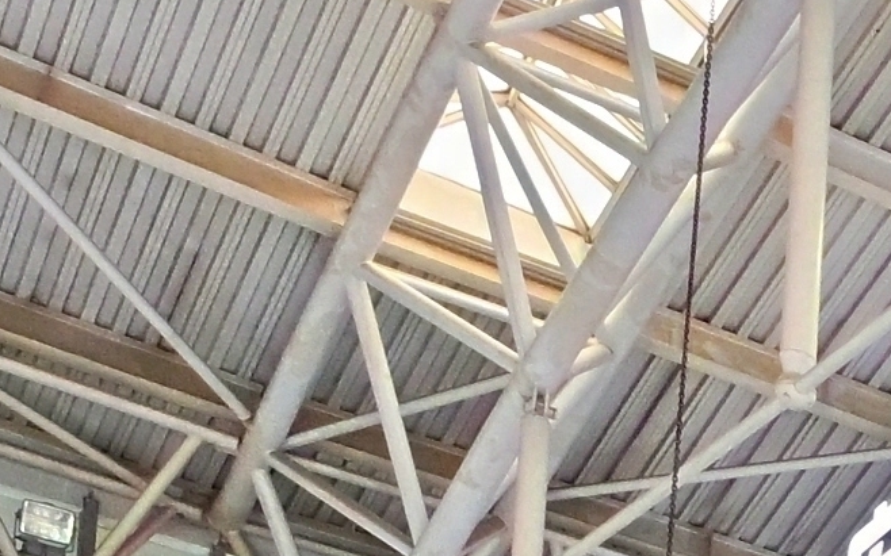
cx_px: 2198
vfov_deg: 9.6
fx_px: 2768
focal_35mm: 114
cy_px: 1516
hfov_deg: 13.2
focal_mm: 12
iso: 800
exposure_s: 1/160
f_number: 5
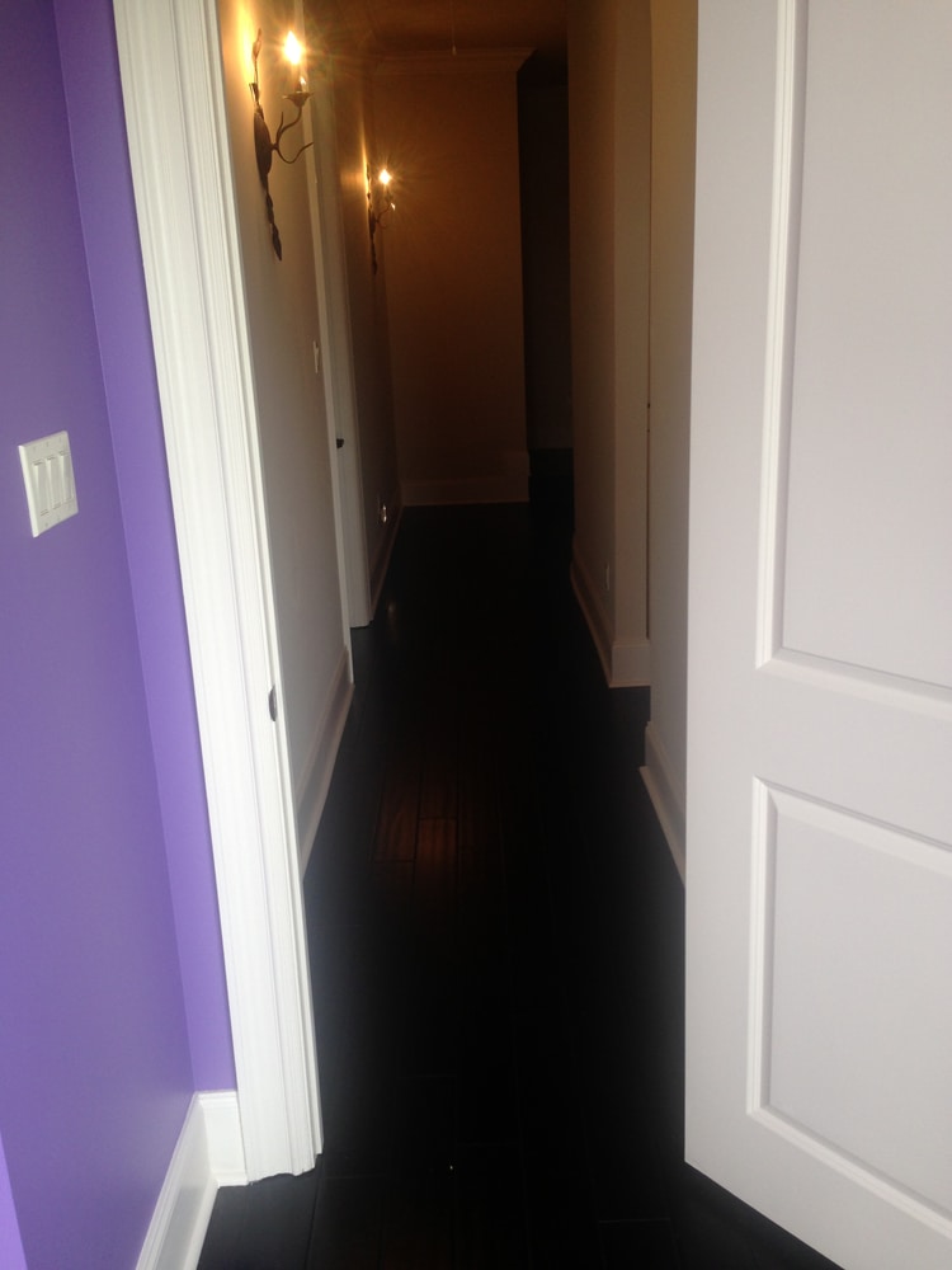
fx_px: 1210
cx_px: 476
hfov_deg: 42.9
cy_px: 635
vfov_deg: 55.4
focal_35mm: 33
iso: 50
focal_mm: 4.13
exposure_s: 1/31
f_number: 2.4
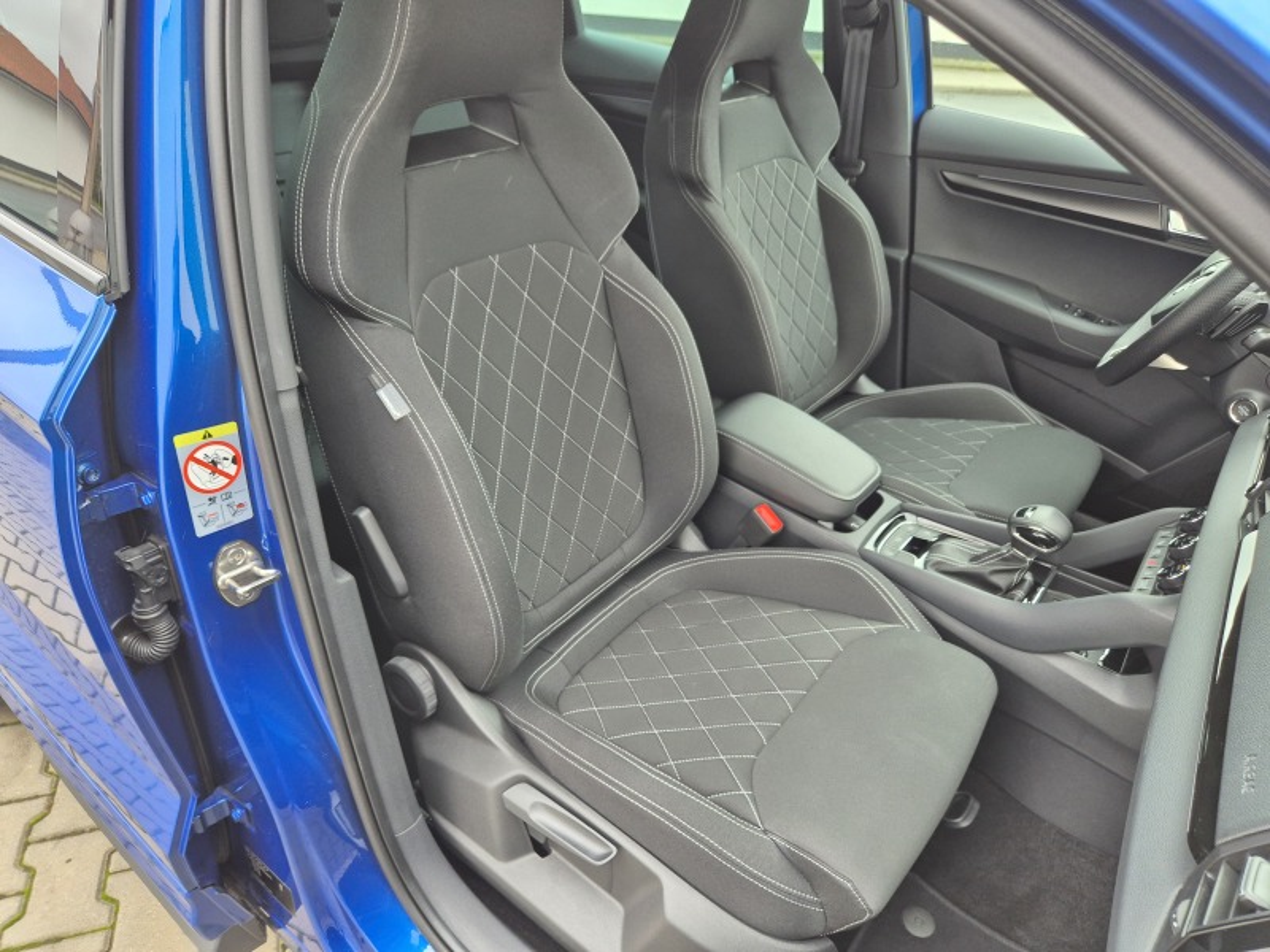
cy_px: 476
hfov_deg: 73.9
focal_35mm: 23
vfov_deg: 58.9
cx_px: 635
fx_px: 844
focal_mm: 5.4
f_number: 1.8
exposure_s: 1/180
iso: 125
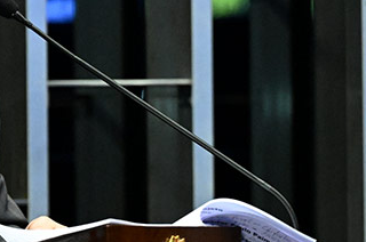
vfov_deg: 2.8
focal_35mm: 484
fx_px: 4911
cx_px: -61
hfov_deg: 4.3
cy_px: 41
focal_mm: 180
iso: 6400
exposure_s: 1/160
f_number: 4
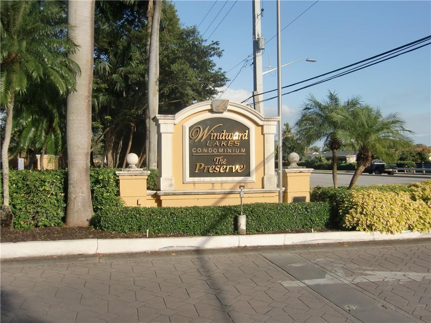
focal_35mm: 34
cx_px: 216
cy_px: 162
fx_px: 423
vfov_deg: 41.8
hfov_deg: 54.0
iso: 64
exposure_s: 1/640
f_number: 3.6
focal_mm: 6.1
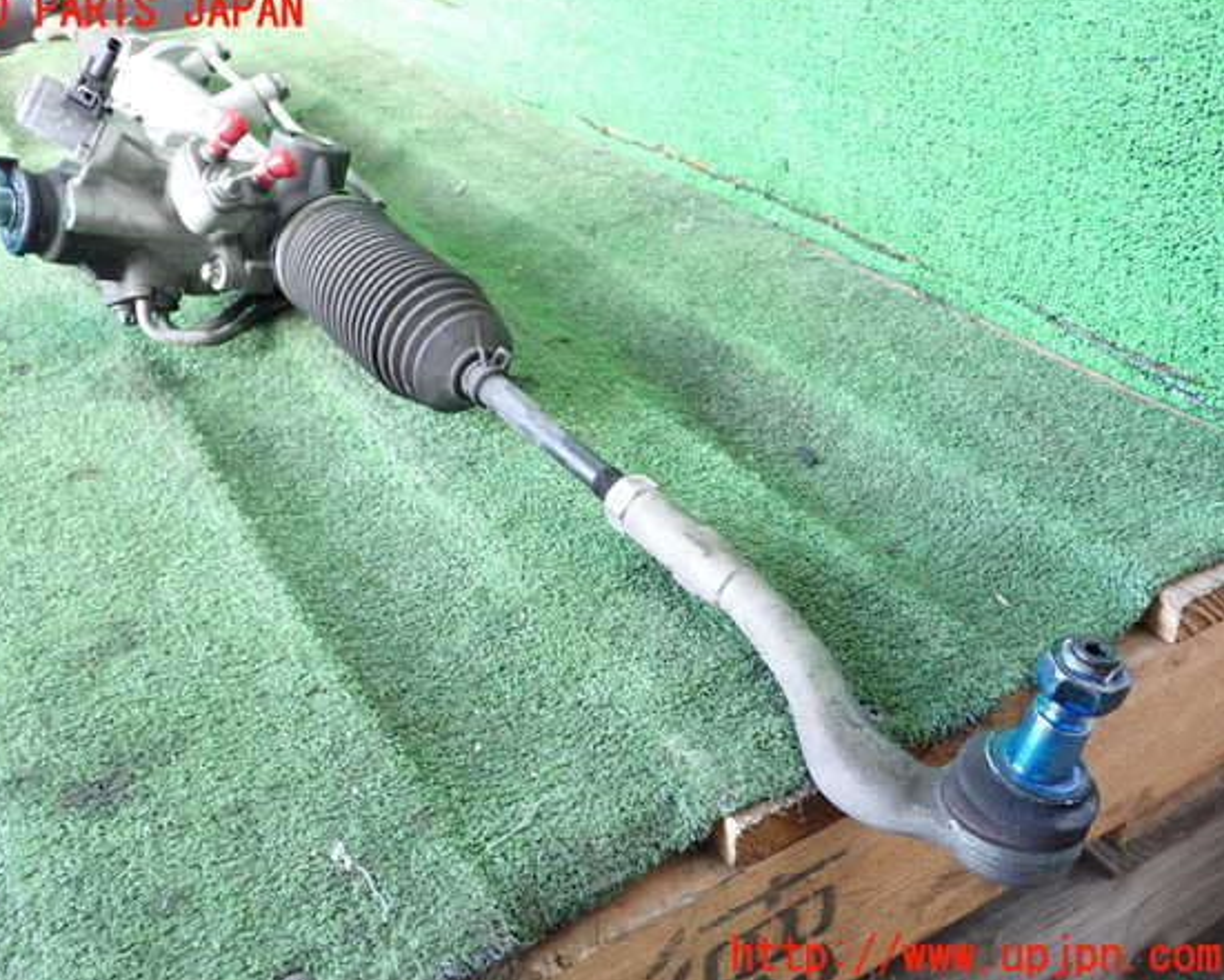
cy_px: 484
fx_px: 1232
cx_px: 566
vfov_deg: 43.4
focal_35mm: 34
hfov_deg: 52.8
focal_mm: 5.79
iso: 800
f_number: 2.4
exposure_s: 1/125
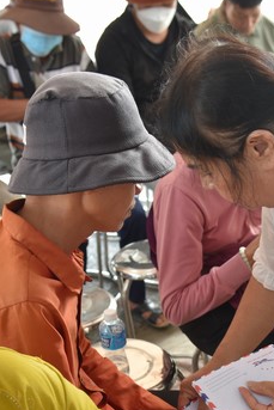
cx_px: 154
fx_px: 821
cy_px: 316
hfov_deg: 18.9
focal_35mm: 72
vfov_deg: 27.6
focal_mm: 38
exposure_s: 1/80
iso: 400
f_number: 4.5
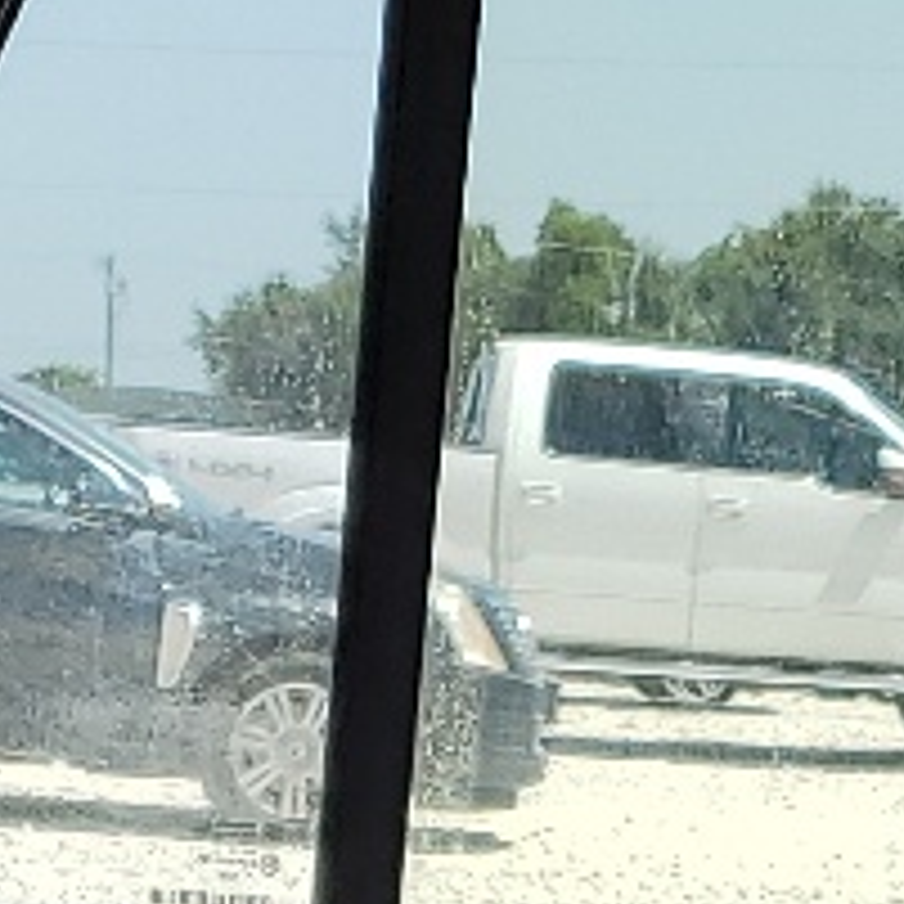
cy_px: 1934
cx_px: 495
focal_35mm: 183
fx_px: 5407
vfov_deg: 8.9
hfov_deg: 9.6
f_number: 1.5
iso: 50
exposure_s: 1/476
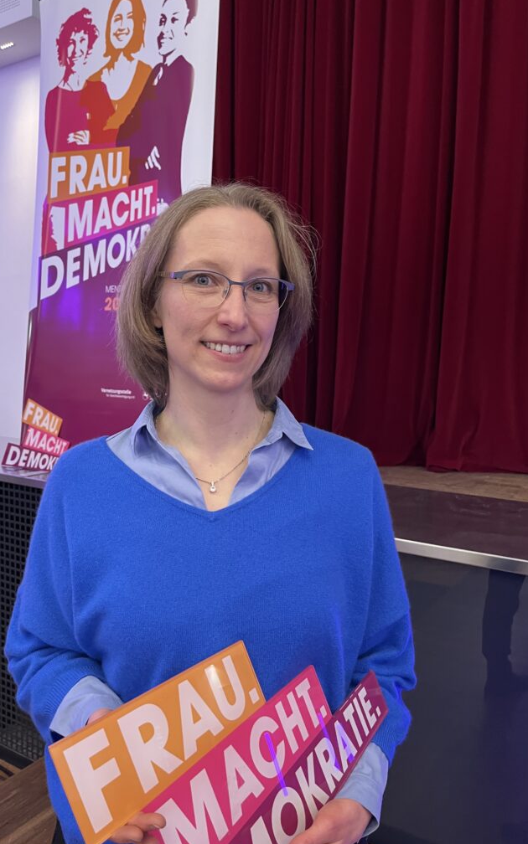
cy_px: 424
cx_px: 255
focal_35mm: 28
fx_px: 645
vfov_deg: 66.5
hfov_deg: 44.5
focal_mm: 5.1
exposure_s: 1/60
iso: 320
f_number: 1.6
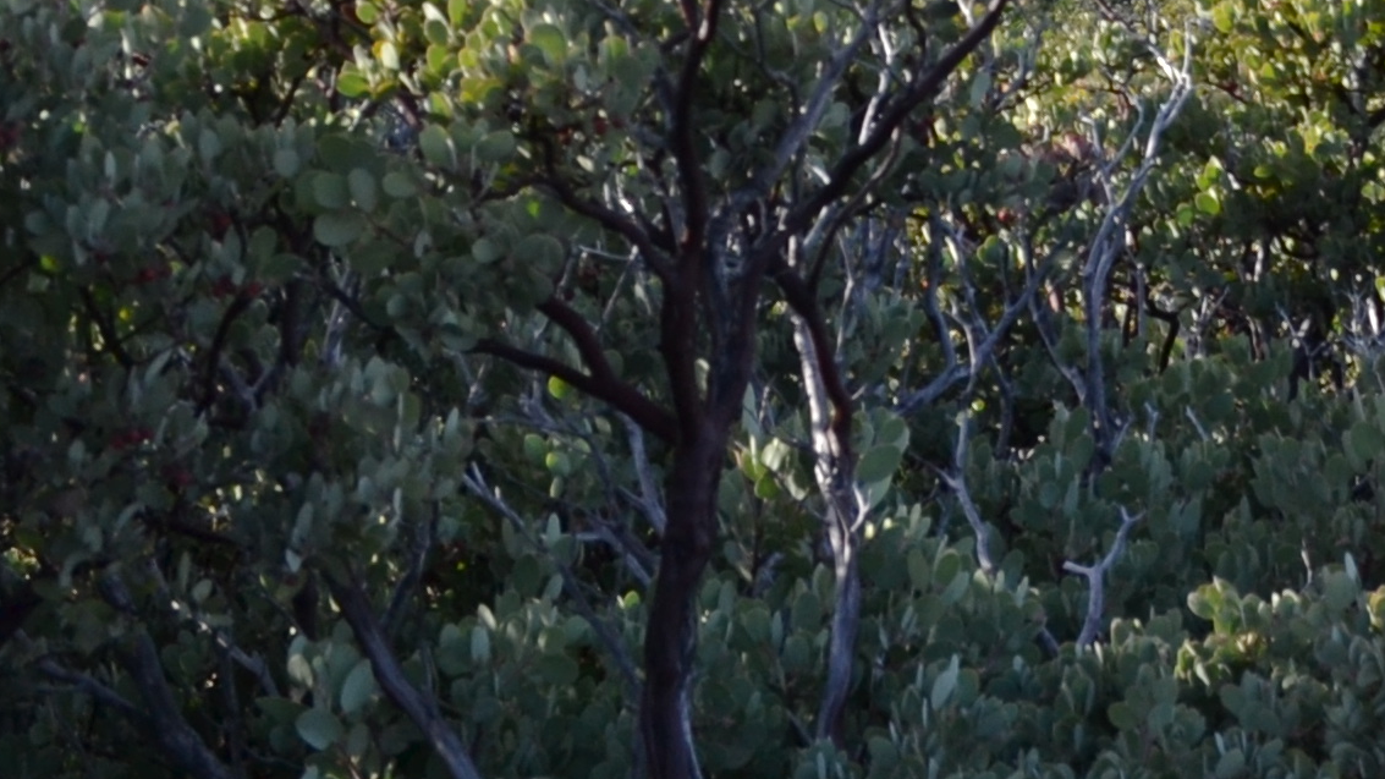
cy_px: -997
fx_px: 4223
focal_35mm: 115
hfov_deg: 16.8
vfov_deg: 9.5
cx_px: 2104
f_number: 6.3
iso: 100
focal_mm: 18
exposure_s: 1/160
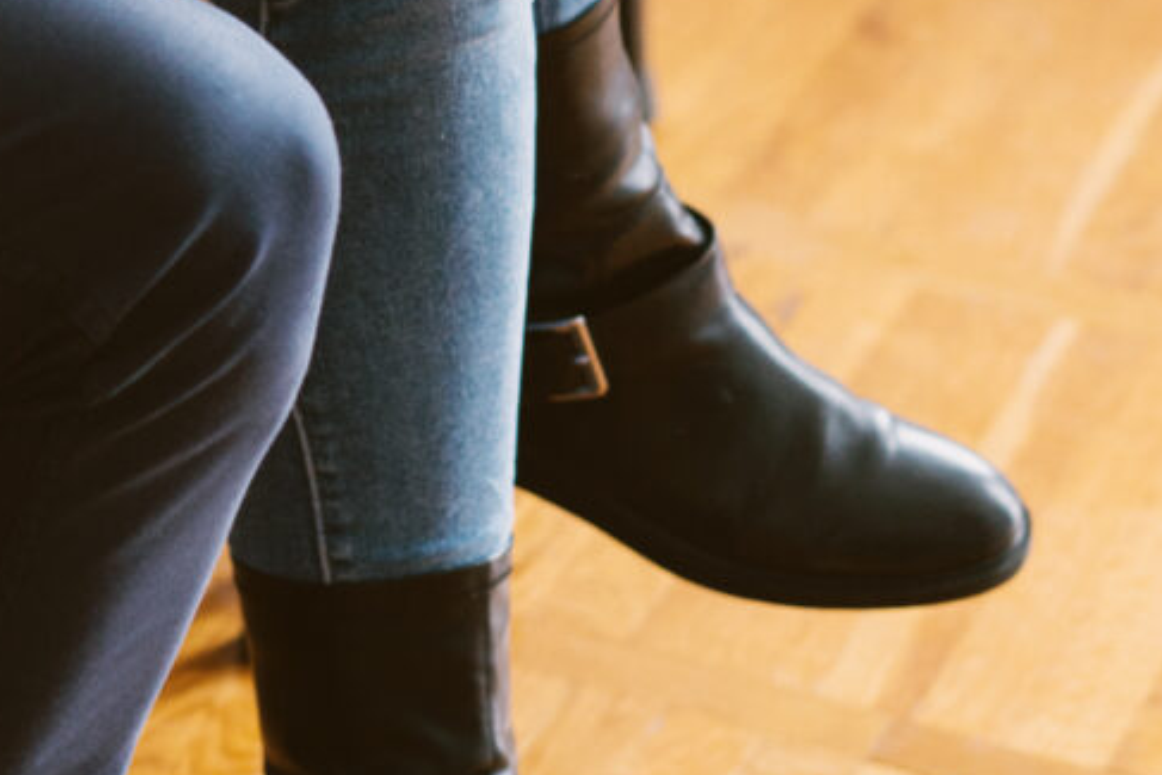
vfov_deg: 6.9
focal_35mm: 197
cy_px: -168
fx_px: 6360
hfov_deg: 10.1
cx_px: -608
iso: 800
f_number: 2
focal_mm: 50
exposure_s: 1/100
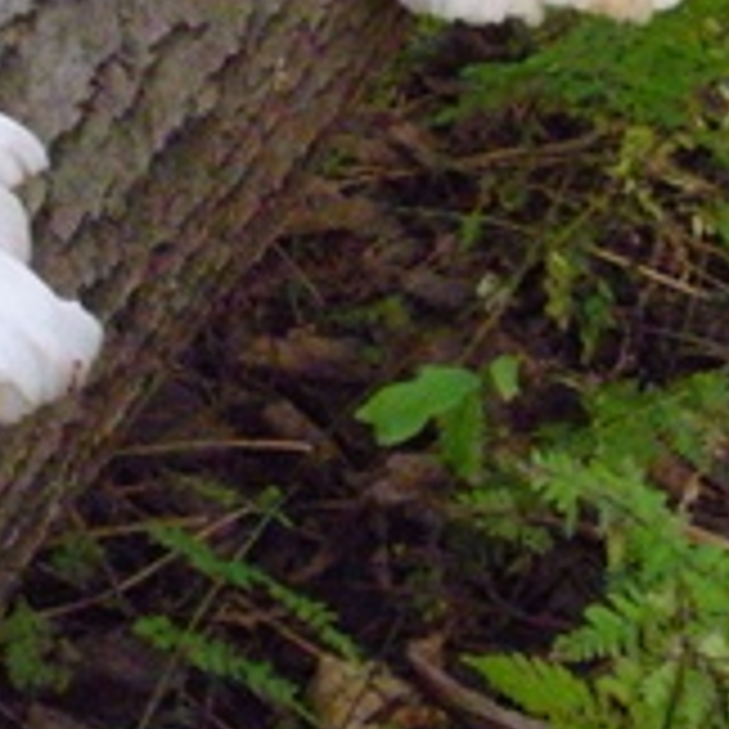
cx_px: 166
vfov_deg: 14.7
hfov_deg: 14.7
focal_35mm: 118
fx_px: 2811
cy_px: 108
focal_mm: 6.3
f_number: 3.5
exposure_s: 1/130
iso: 1399
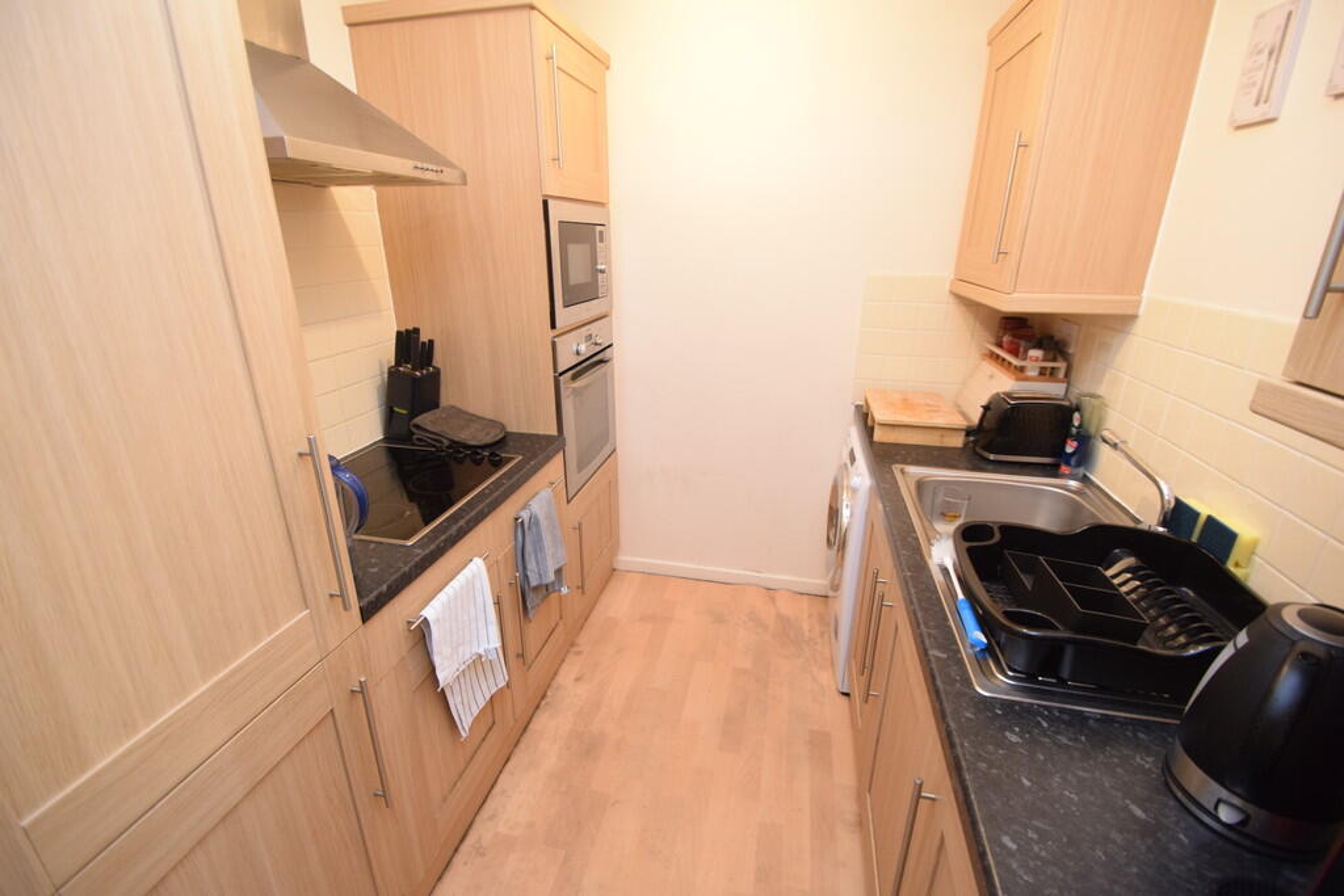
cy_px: 448
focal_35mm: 15
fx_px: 560
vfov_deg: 77.3
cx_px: 672
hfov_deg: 100.4
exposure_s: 1/60
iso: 1400
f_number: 3.5
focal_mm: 10
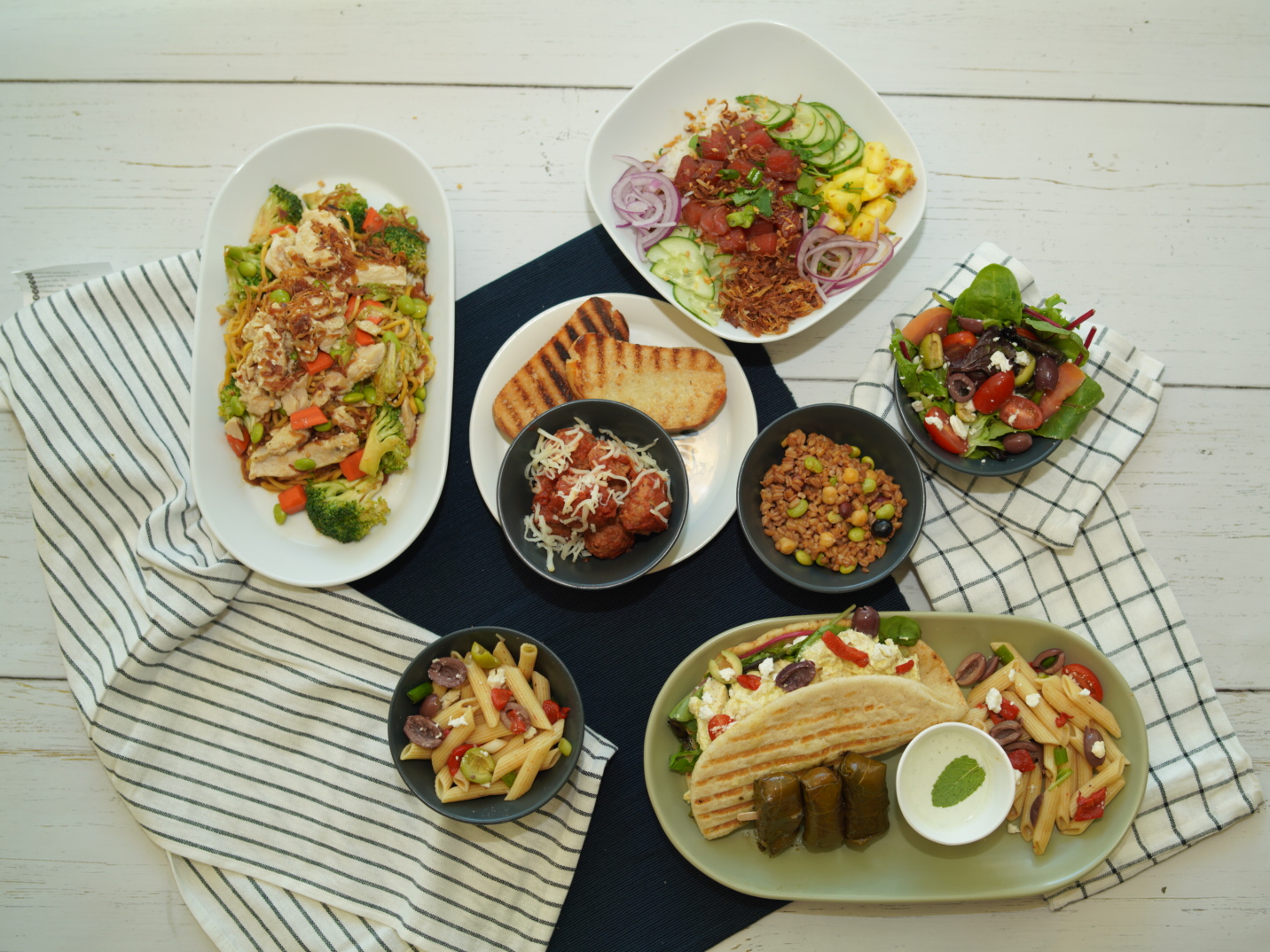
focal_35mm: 38
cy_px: 474
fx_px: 1394
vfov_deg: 37.7
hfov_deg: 48.9
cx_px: 709
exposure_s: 1/250
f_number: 2.8
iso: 125
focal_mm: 35
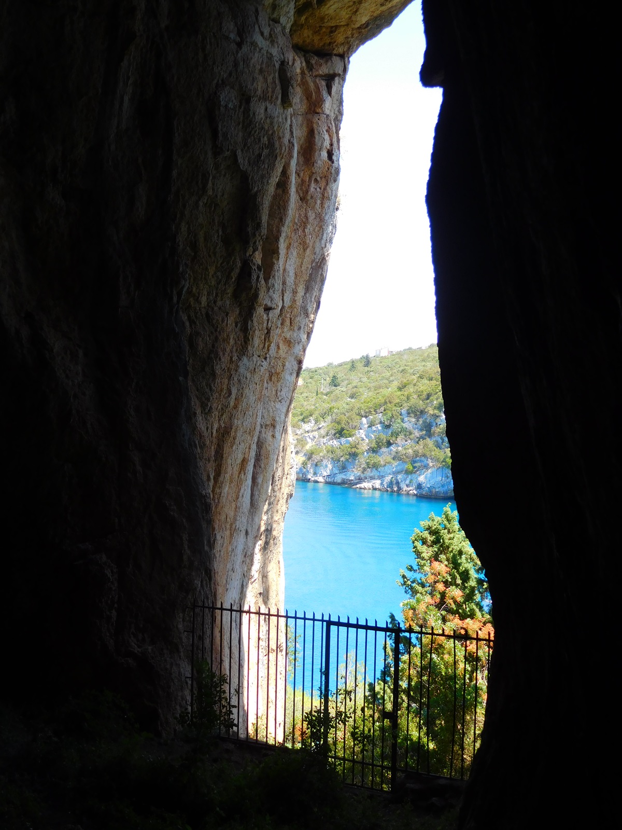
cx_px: 311
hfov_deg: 36.0
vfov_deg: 46.8
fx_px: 958
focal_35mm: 40
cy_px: 415
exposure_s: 1/250
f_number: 3.9
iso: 125
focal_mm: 7.1
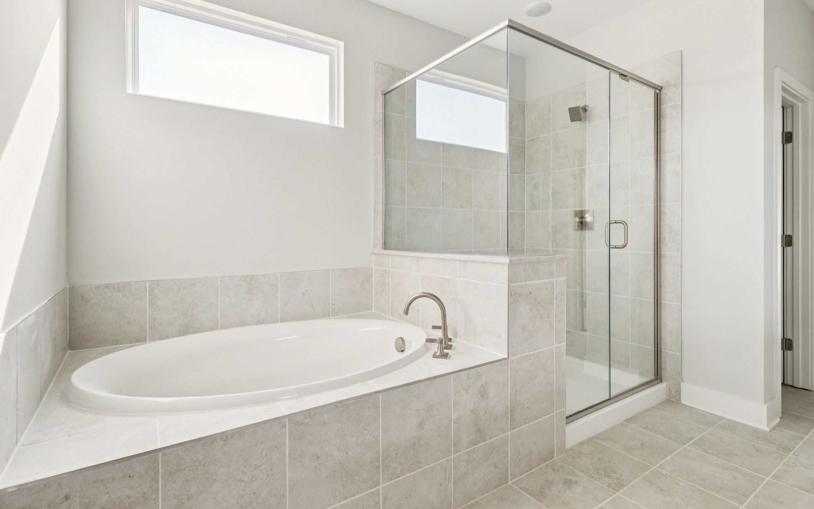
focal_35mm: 17
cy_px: 237
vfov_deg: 67.9
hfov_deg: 94.4
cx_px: 408
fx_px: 377
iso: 400
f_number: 8
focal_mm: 16
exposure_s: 1/50
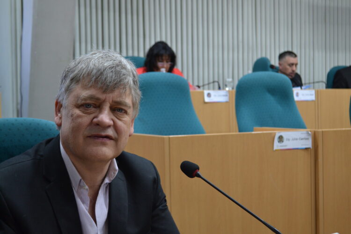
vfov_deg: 22.6
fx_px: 585
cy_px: 117
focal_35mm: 60
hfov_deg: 33.4
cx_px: 176
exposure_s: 1/60
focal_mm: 40
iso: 800
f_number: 5.3
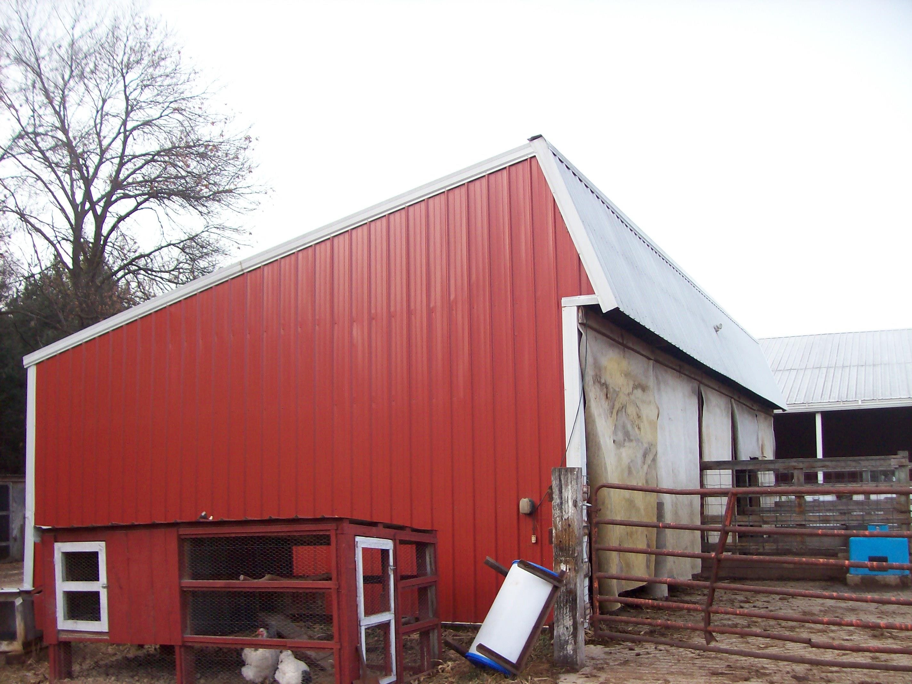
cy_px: 342
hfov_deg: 51.4
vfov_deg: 39.6
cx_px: 456
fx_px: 948
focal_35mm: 36
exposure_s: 1/238
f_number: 2.7
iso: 80
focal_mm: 6
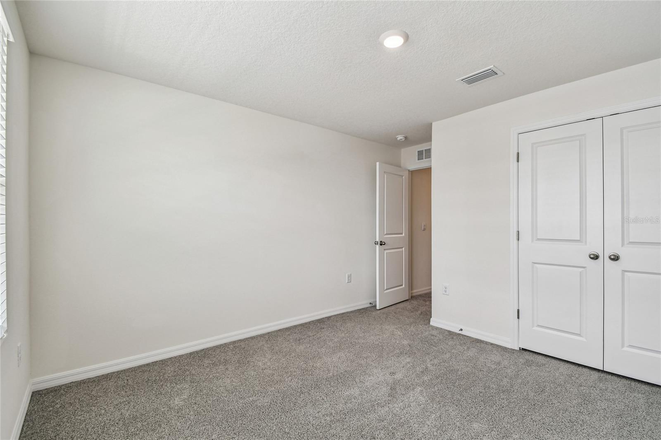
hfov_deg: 100.4
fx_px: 275
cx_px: 330
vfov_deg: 77.3
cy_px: 220
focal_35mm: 15
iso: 100
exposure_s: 1/20
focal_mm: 10
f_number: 7.1
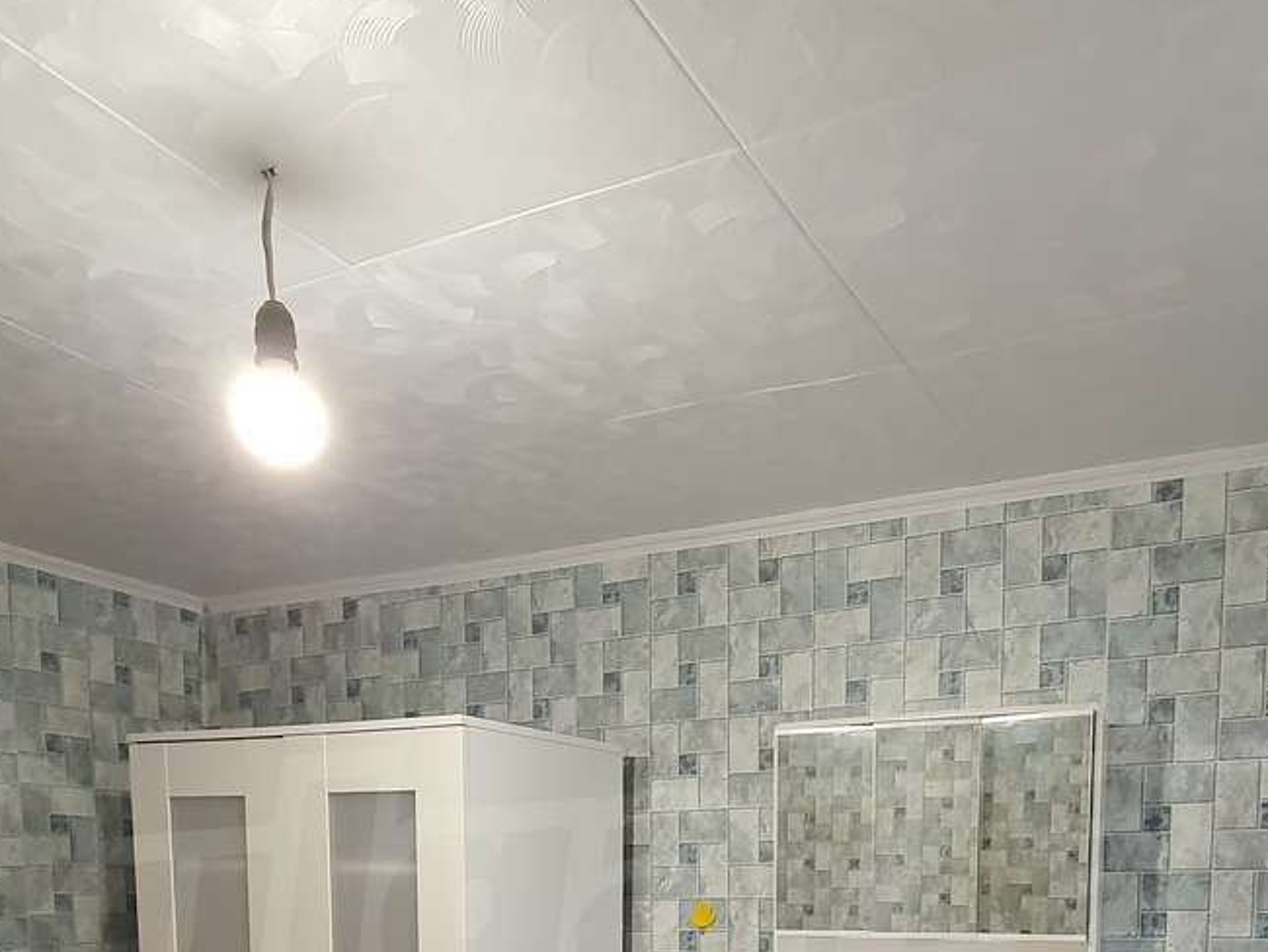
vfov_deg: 39.3
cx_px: 732
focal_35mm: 30
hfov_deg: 59.7
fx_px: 1099
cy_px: 1021
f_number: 2.2
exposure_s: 1/60
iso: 320
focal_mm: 1.8
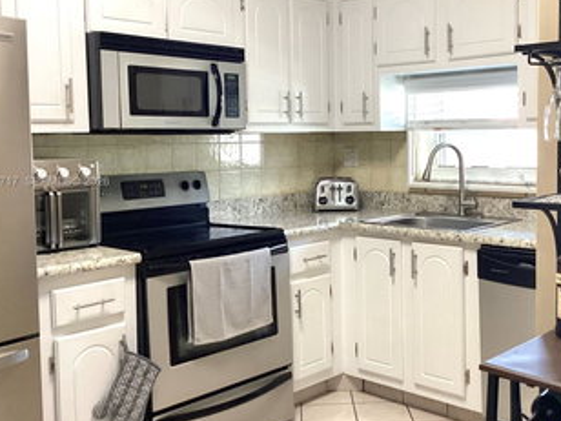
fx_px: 697
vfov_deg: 33.5
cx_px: 347
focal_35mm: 43
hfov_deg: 43.5
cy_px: 182
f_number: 2.4
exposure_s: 1/60
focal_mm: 3.3
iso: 200
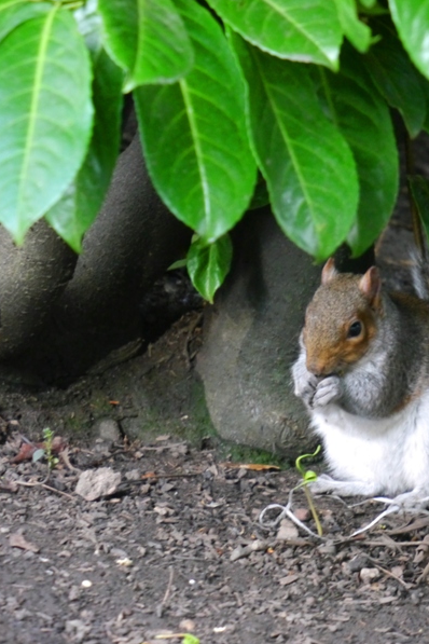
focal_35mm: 446
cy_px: 321
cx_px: 424
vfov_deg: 4.6
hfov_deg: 3.1
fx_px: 7972
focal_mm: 160
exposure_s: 1/80
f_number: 5.5
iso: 1600
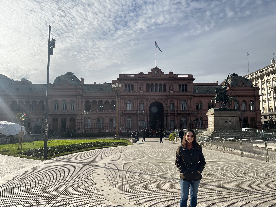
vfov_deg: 53.1
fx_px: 207
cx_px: 138
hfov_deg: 67.3
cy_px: 104
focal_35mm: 26
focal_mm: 5.1
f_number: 1.6
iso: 50
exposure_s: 1/5076
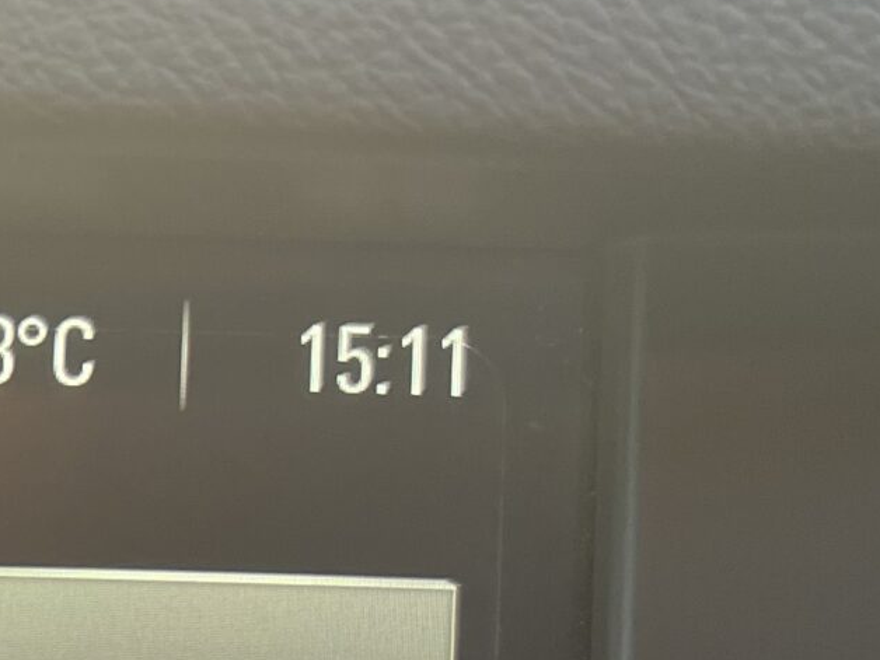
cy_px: 1033
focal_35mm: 106
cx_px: -586
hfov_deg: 16.3
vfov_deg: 13.1
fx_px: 2695
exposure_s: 1/117
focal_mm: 5.7
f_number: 1.5
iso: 125
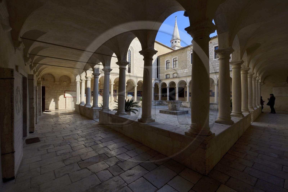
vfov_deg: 77.2
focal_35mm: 15
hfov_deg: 100.4
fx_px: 120
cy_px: 96
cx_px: 144
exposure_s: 1/125
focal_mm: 15
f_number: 18
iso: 200
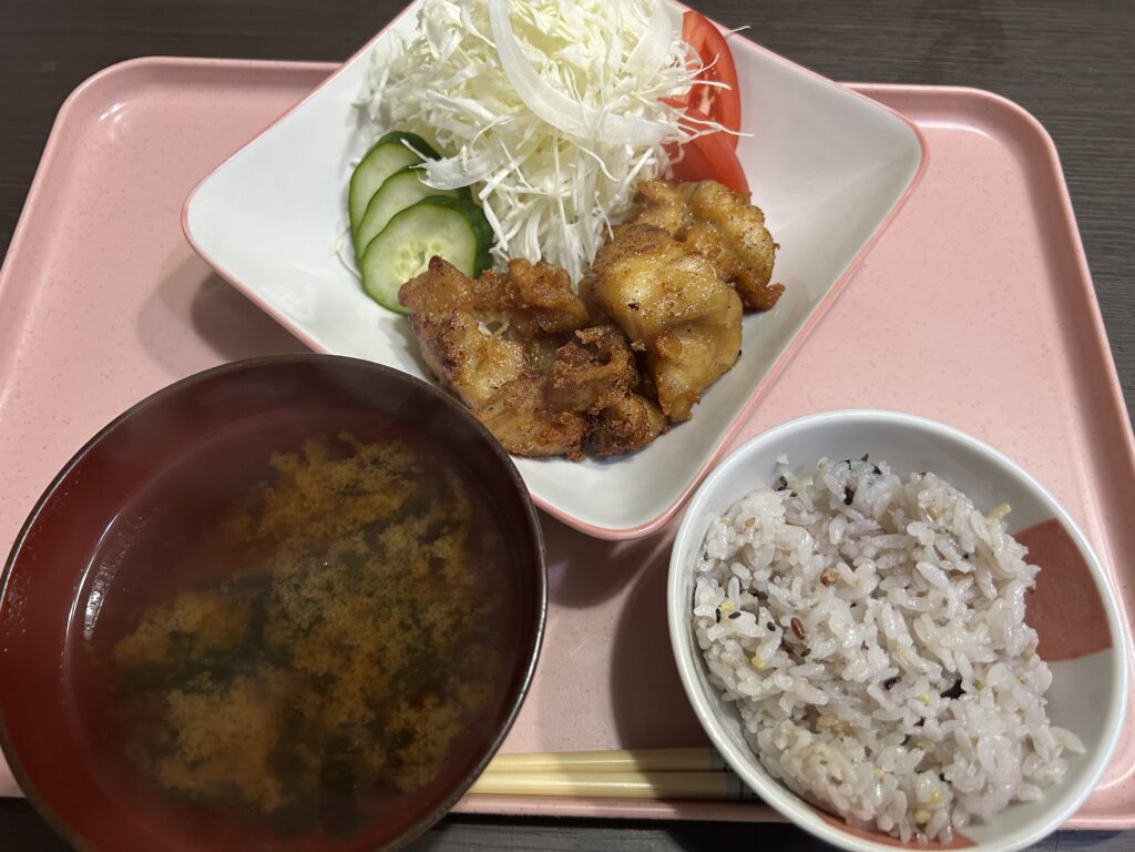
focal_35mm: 26
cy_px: 426
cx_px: 568
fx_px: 852
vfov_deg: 53.1
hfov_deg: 67.3
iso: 160
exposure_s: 1/60
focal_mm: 5.7
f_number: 1.5
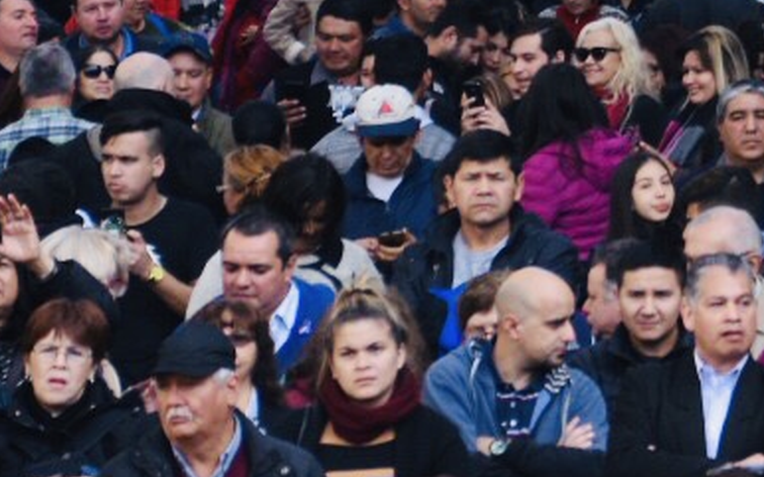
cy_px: -410
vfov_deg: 2.3
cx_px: 1494
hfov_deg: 3.6
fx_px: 12010
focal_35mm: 577
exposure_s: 1/250
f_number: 6.3
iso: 160
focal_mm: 90
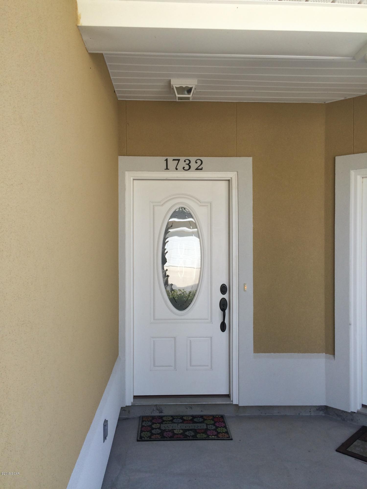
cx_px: 184
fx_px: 410
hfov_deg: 48.2
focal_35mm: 29
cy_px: 244
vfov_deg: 61.7
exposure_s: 1/357
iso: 32
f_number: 2.2
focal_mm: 4.15
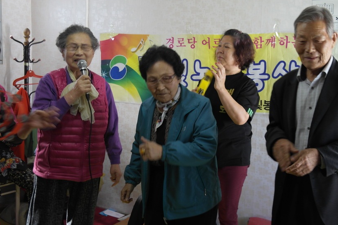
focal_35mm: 51
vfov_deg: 26.5
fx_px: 479
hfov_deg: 38.7
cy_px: 108
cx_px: 202
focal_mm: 27
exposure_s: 1/40
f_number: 4
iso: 400
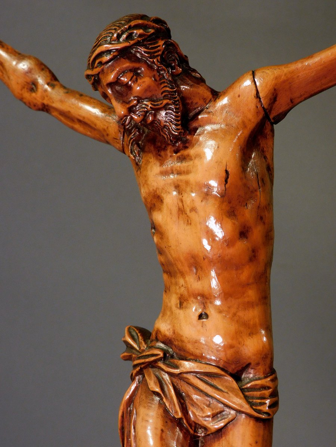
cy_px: 224
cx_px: 168
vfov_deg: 29.8
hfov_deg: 22.6
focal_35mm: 65
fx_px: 841
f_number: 4.2
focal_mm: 11.6
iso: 250
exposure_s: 1/30
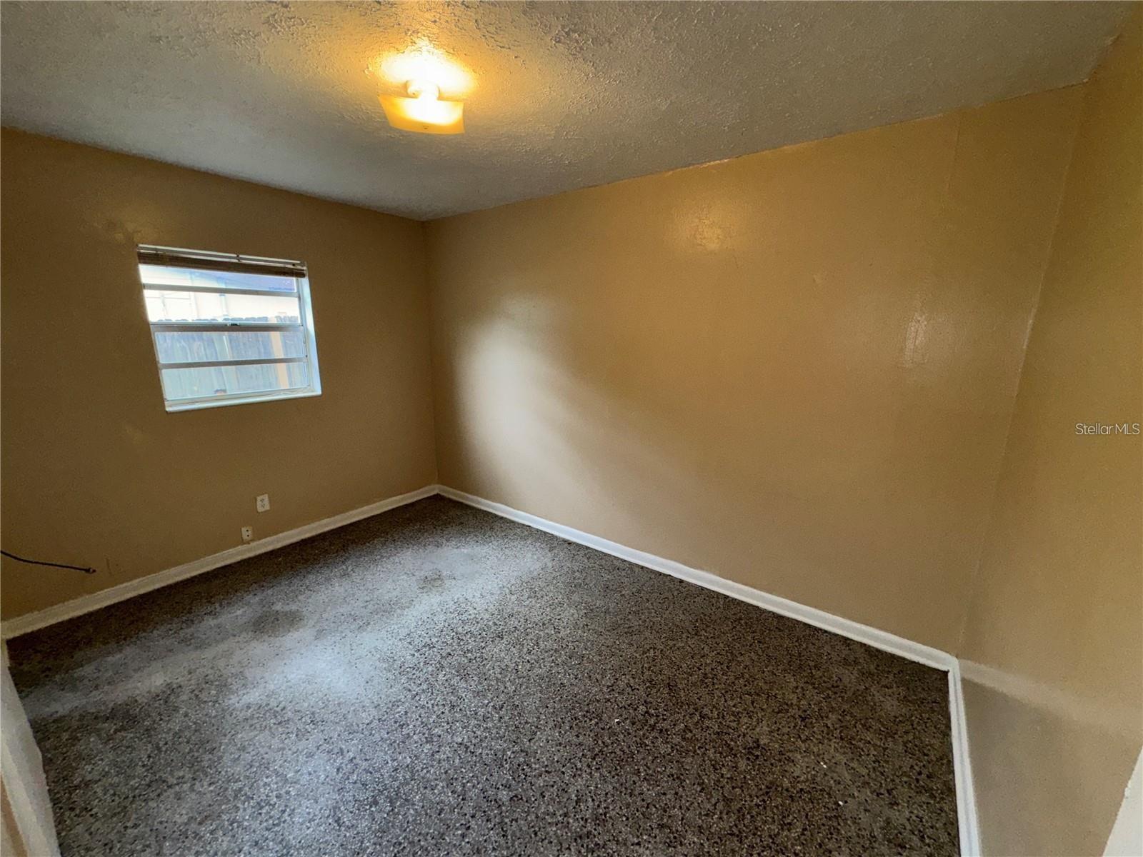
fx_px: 462
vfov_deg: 85.7
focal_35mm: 14
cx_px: 572
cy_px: 428
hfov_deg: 102.1
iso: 80
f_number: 2.2
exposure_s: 1/60
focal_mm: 2.22
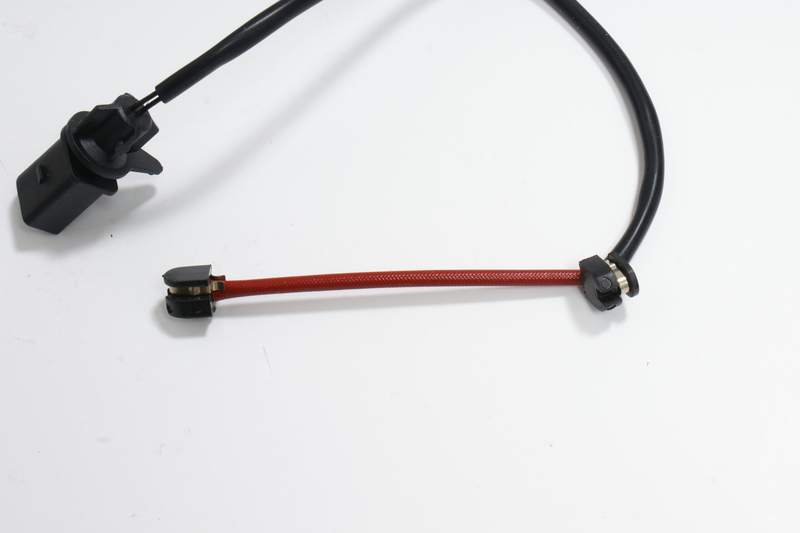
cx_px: 400
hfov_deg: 27.0
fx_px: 1667
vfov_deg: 18.2
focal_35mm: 75
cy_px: 266
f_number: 20
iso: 125
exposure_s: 1/250
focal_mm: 50
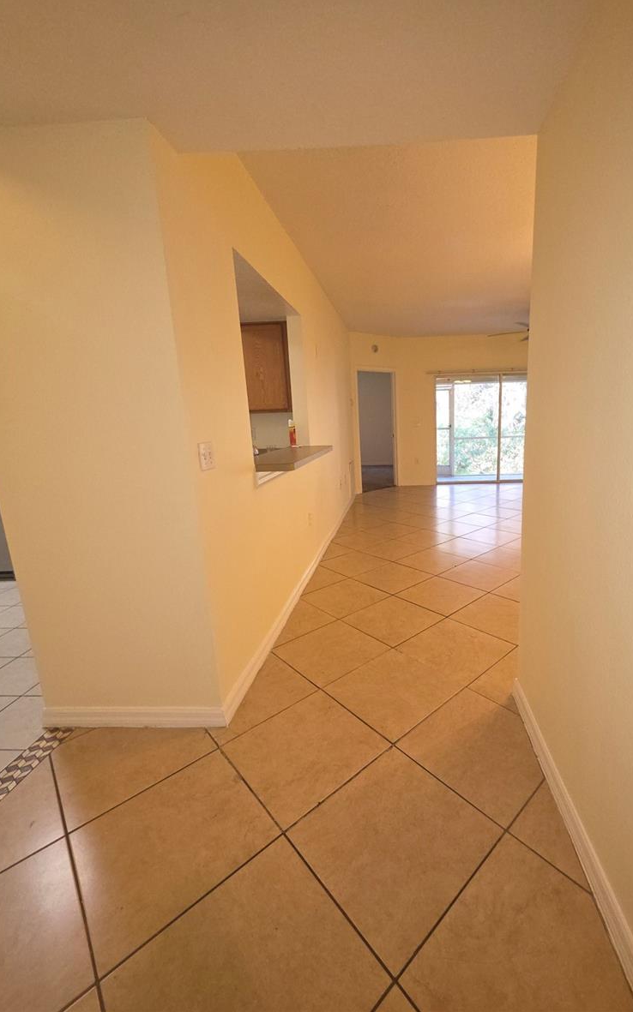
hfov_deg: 77.8
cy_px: 499
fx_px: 386
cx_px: 377
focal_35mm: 14
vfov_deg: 105.3
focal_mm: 2.2
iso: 200
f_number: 1.9
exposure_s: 1/60
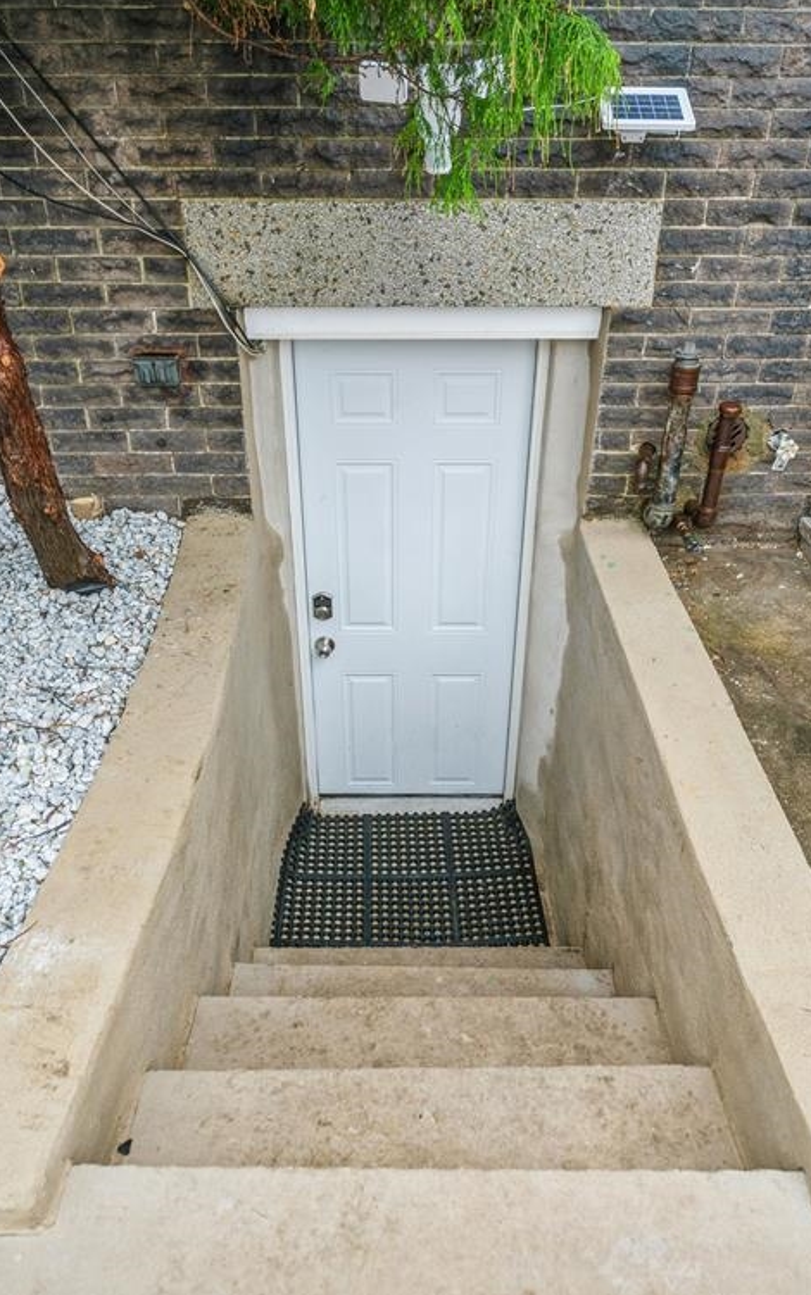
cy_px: 645
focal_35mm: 25
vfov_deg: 72.5
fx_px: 883
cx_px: 378
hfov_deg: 49.3
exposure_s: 1/60
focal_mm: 24
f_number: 5.6
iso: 200
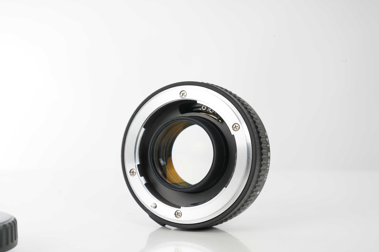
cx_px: 190
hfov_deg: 31.0
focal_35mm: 65
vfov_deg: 20.9
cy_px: 126
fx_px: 684
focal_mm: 65
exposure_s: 1/160
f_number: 14
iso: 125
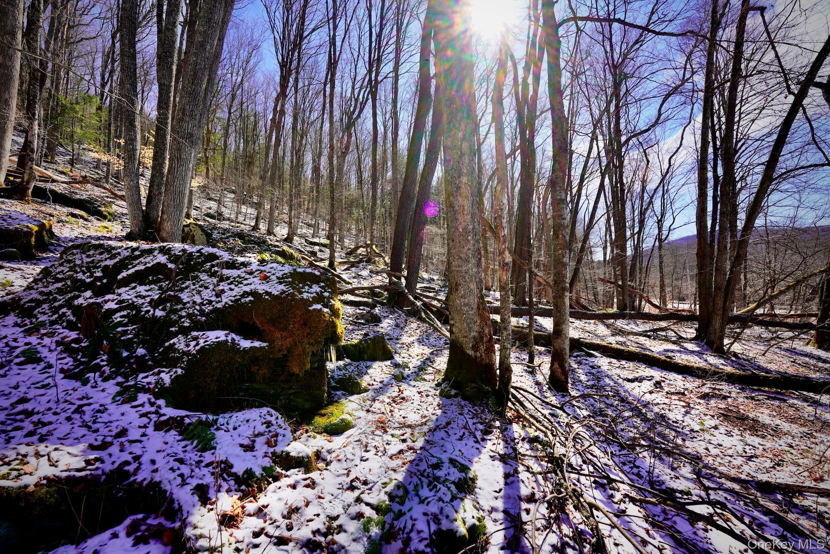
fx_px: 323
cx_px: 415
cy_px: 277
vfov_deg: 81.2
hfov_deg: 104.2
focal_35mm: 14
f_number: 8
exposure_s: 1/125
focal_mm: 14
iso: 100
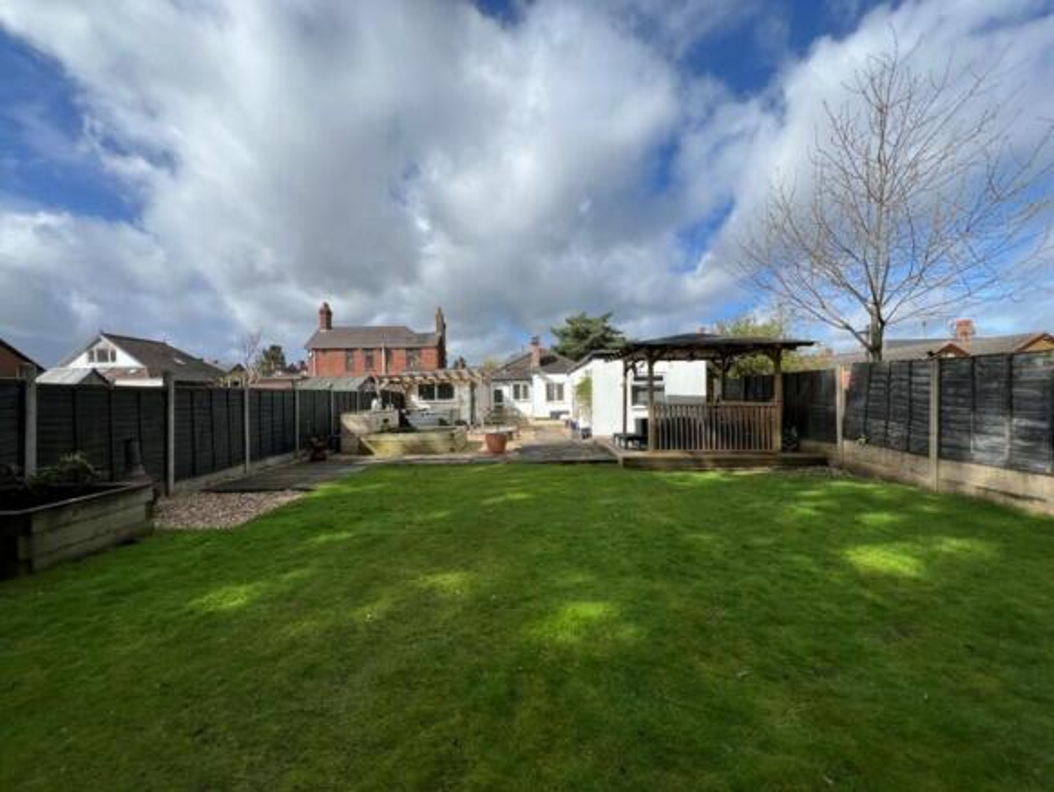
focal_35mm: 13
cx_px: 527
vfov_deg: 90.0
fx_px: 396
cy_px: 396
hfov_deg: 106.2
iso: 32
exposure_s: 1/1727
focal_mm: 1.57
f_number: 1.8
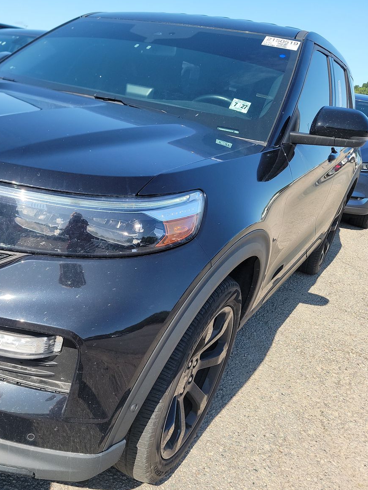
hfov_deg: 41.2
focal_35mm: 33
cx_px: 75
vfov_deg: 55.4
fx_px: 468
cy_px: 249
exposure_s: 1/420
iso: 50
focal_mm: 6.7
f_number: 1.8
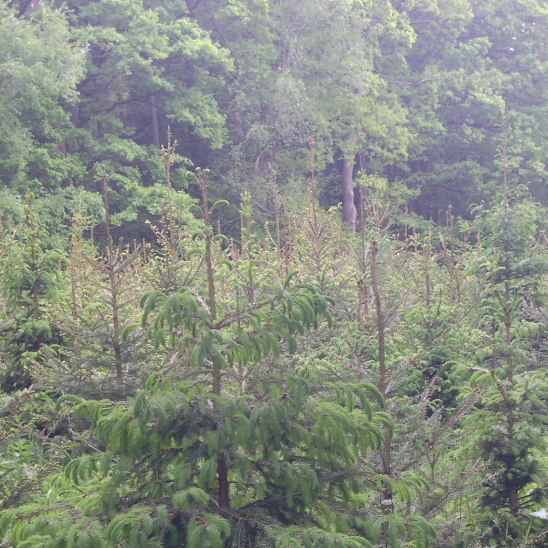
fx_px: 1451
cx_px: 313
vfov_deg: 20.8
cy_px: 530
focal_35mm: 81
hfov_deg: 21.4
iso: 50
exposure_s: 1/60
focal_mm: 4.12
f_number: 2.4
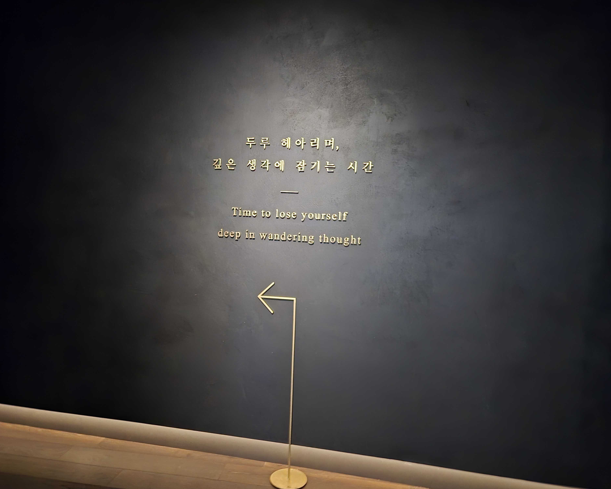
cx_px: 302
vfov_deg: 58.8
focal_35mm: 24
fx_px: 434
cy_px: 244
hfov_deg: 70.3
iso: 2500
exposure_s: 1/24
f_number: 1.8
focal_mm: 5.4
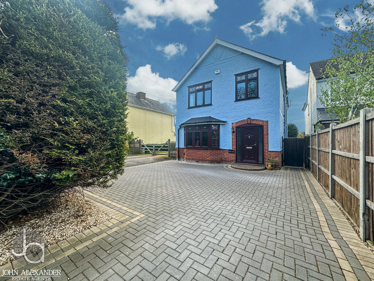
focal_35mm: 14
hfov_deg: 102.1
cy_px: 140
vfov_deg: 85.7
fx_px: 151
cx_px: 187
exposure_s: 1/430
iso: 40
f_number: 2.2
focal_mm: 2.22
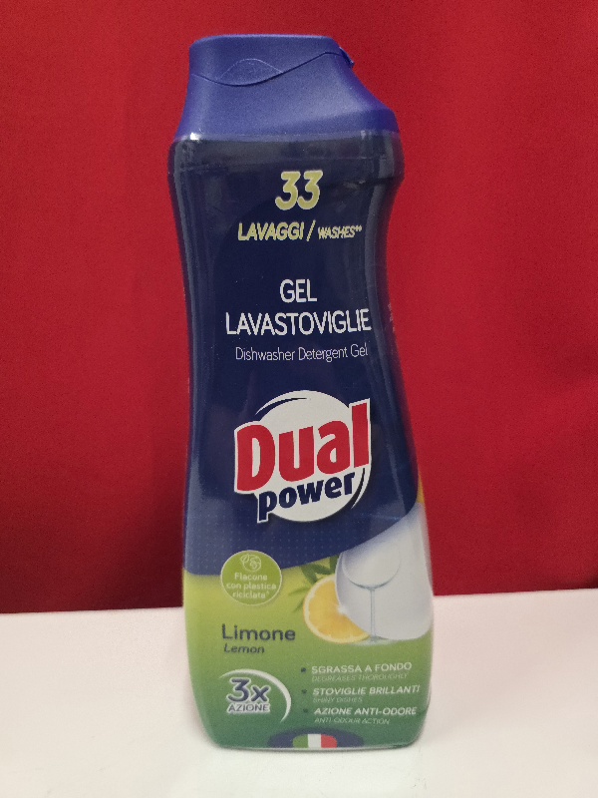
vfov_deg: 73.9
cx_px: 299
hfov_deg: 58.9
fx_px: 530
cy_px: 399
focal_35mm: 23
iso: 800
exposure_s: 1/101
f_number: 1.7
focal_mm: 6.3
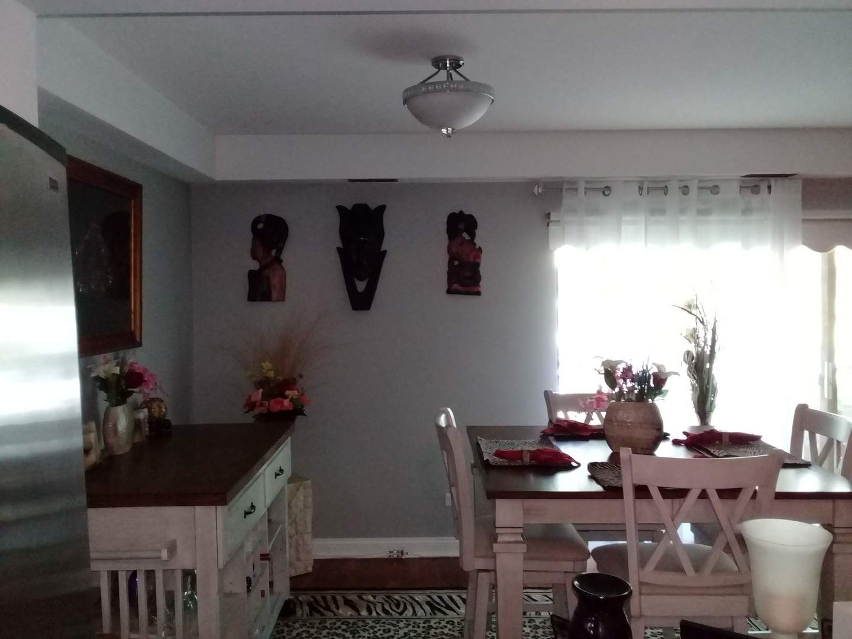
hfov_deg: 58.4
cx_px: 426
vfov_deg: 45.4
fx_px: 763
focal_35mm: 31
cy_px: 320
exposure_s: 1/30
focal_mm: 3.3
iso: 400
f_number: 2.2
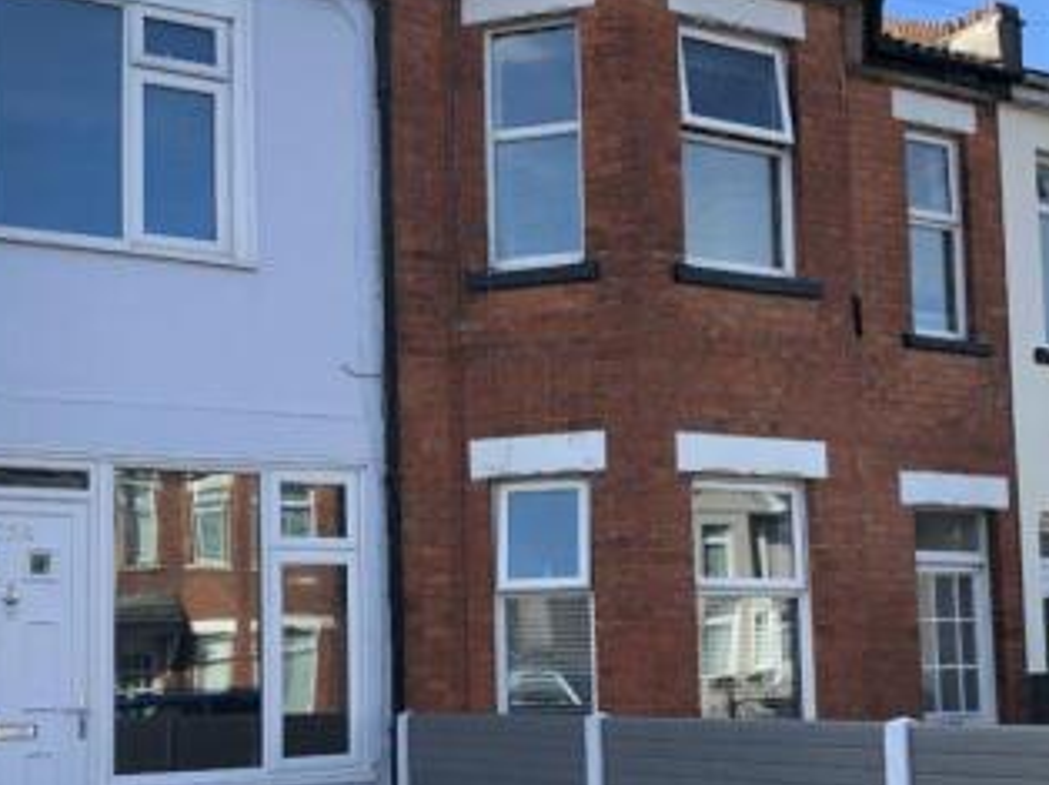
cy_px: 526
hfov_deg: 36.8
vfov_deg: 27.8
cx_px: 499
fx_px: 1575
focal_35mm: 52
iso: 20
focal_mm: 3.99
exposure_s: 1/727
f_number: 1.8
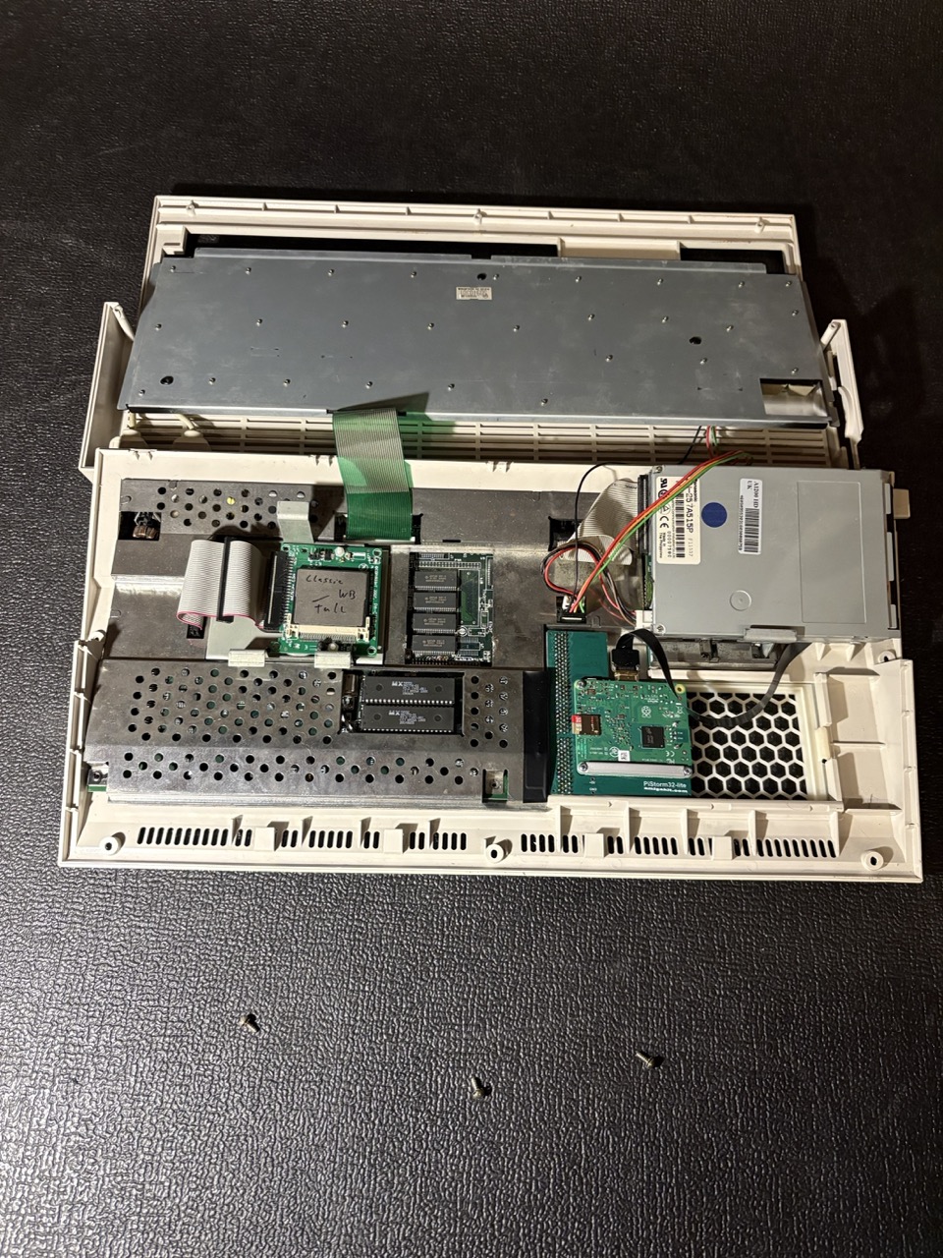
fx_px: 944
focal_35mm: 26
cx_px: 472
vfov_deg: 67.3
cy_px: 629
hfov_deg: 53.1
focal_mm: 5.96
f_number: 1.6
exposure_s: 1/59
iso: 500
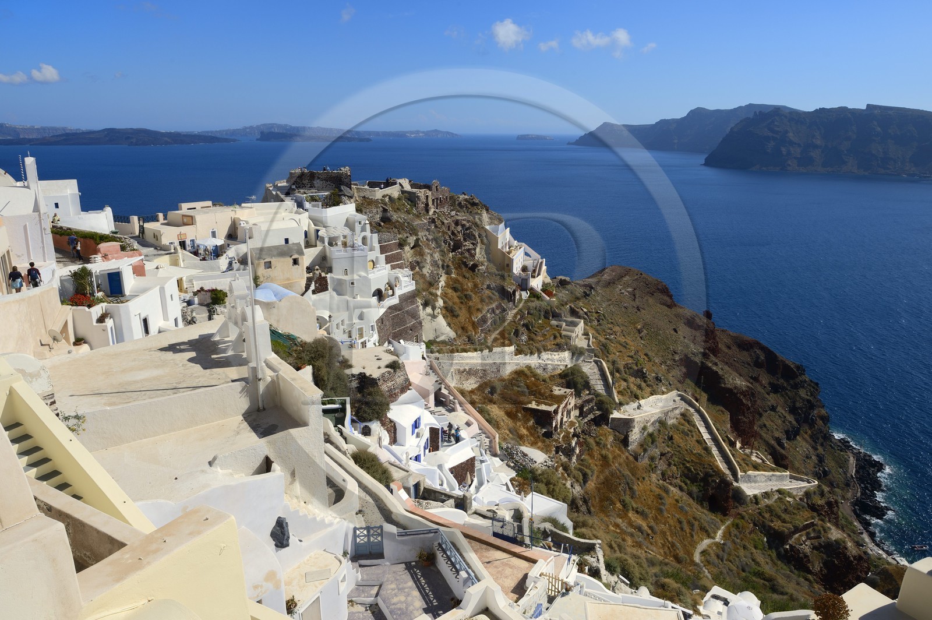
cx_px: 466
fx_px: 621
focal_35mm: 24
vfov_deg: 53.1
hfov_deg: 73.8
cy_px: 310
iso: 100
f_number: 13
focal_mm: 24
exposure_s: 1/250
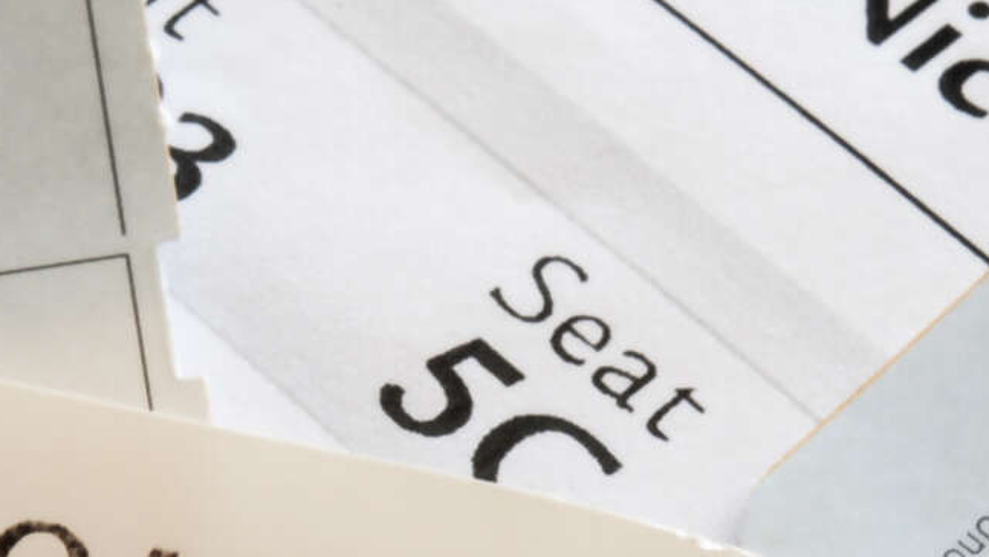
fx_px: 4301
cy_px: 614
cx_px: 498
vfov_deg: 7.4
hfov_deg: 13.1
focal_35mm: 164
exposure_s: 6
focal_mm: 60
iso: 100
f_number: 36
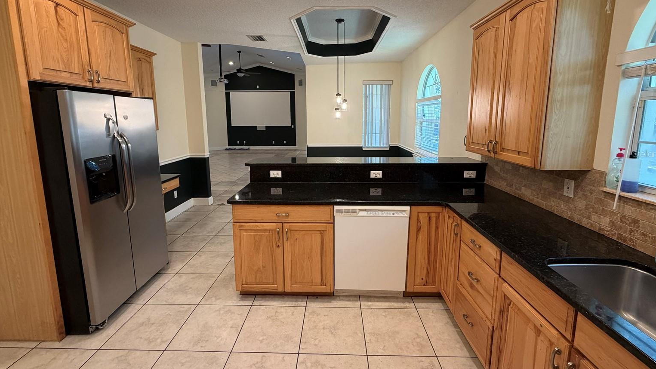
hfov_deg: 99.4
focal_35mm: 16
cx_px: 330
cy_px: 154
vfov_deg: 66.6
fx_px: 278
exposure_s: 1/60
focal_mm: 2.22
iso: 250
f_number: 2.2
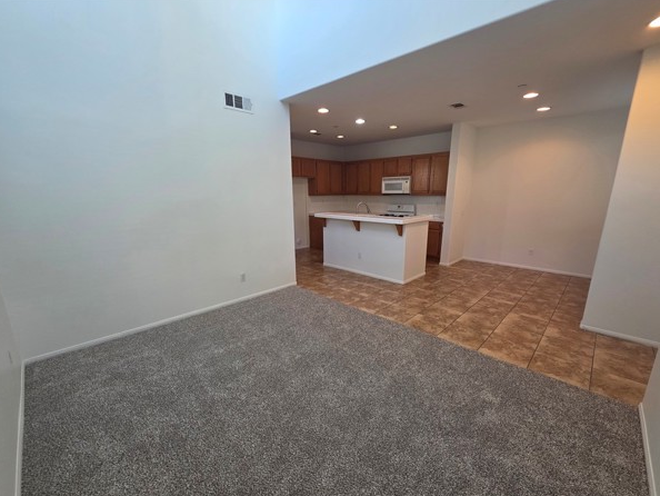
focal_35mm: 14
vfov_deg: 85.6
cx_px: 331
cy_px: 261
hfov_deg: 102.0
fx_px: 267
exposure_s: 1/120
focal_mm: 2.2
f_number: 1.9
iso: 200
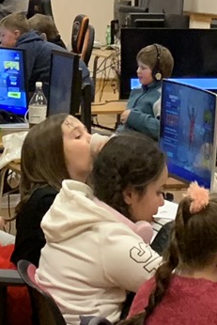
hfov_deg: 8.6
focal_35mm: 160
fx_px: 1445
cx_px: 47
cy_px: -65
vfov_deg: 12.5
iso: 400
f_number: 1.8
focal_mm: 4.25
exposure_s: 1/60
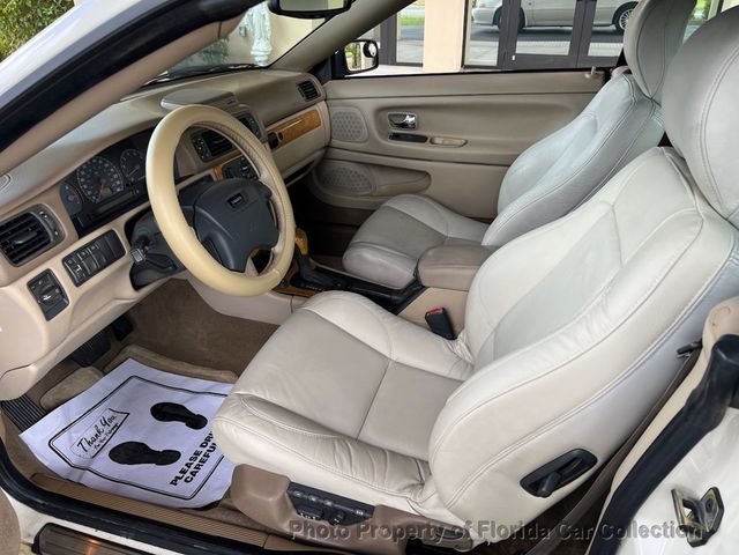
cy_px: 278
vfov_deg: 53.1
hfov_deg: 67.3
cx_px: 370
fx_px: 555
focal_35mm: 26
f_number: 1.5
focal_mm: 5.7
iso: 50
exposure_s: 1/319
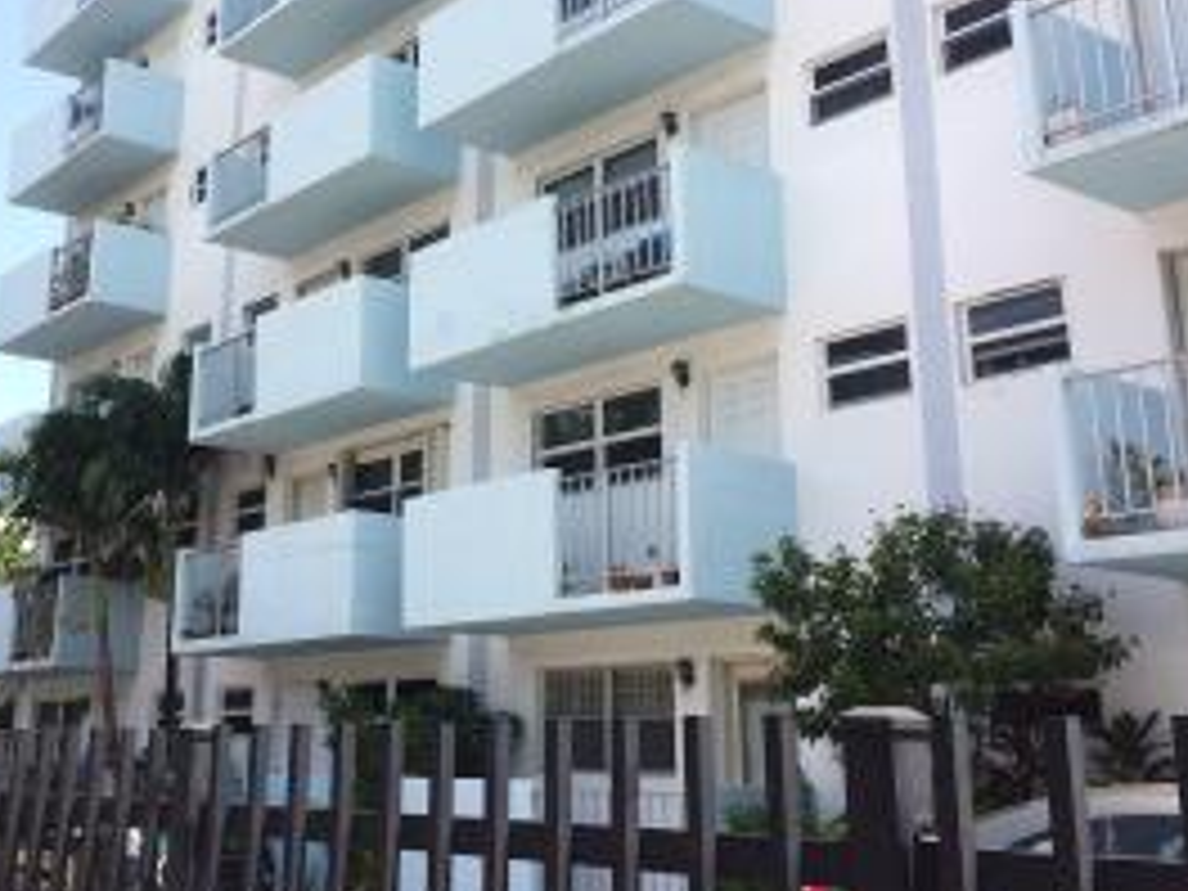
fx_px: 1510
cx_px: 400
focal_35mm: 44
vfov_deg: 32.6
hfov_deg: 42.4
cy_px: 302
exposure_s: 1/1520
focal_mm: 4.15
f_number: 2.2
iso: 32
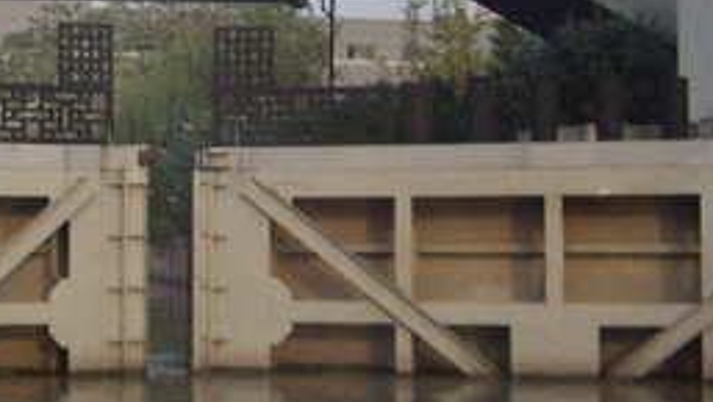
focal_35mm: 103
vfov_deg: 11.7
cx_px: 11
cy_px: 75
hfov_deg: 20.1
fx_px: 1949
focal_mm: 7.9
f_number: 2.8
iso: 200
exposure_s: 1/800
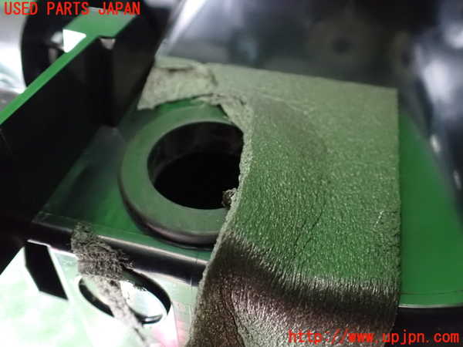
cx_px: 232
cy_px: 174
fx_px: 401
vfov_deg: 46.8
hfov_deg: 60.0
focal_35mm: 30
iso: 1600
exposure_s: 1/25
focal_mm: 5.4
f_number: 2.3
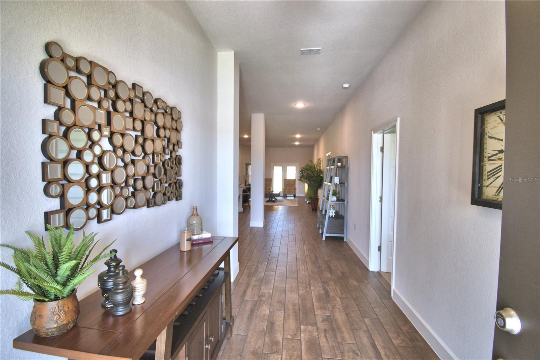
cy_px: 180
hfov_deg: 100.4
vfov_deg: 77.3
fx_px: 225
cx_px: 270
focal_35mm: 15
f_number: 4.5
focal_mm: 10
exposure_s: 1/125
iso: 400
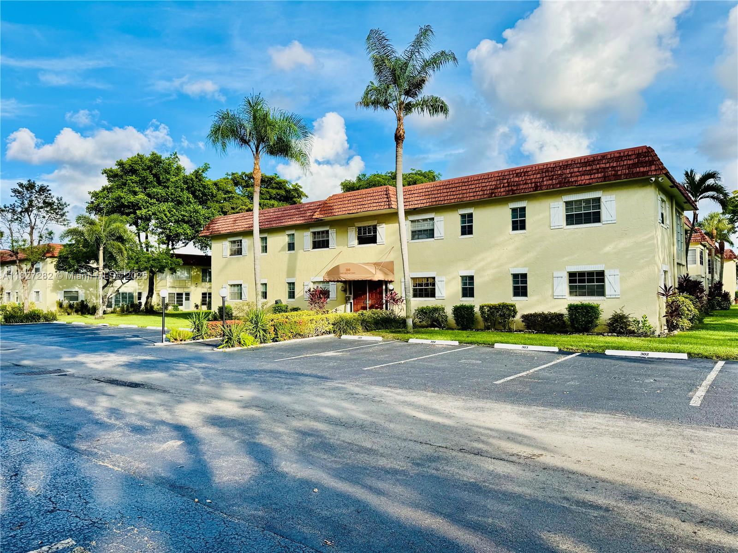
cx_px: 369
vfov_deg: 56.8
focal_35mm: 24
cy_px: 276
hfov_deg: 71.6
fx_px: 512
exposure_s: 1/2710
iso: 80
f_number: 1.78
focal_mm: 6.76
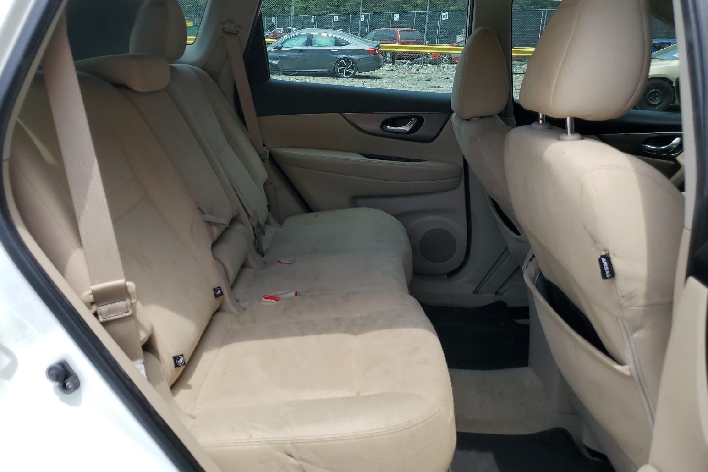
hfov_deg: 65.5
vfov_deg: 46.3
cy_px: 202
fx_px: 551
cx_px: 344
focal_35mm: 28
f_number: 1.5
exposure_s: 1/1111
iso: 50
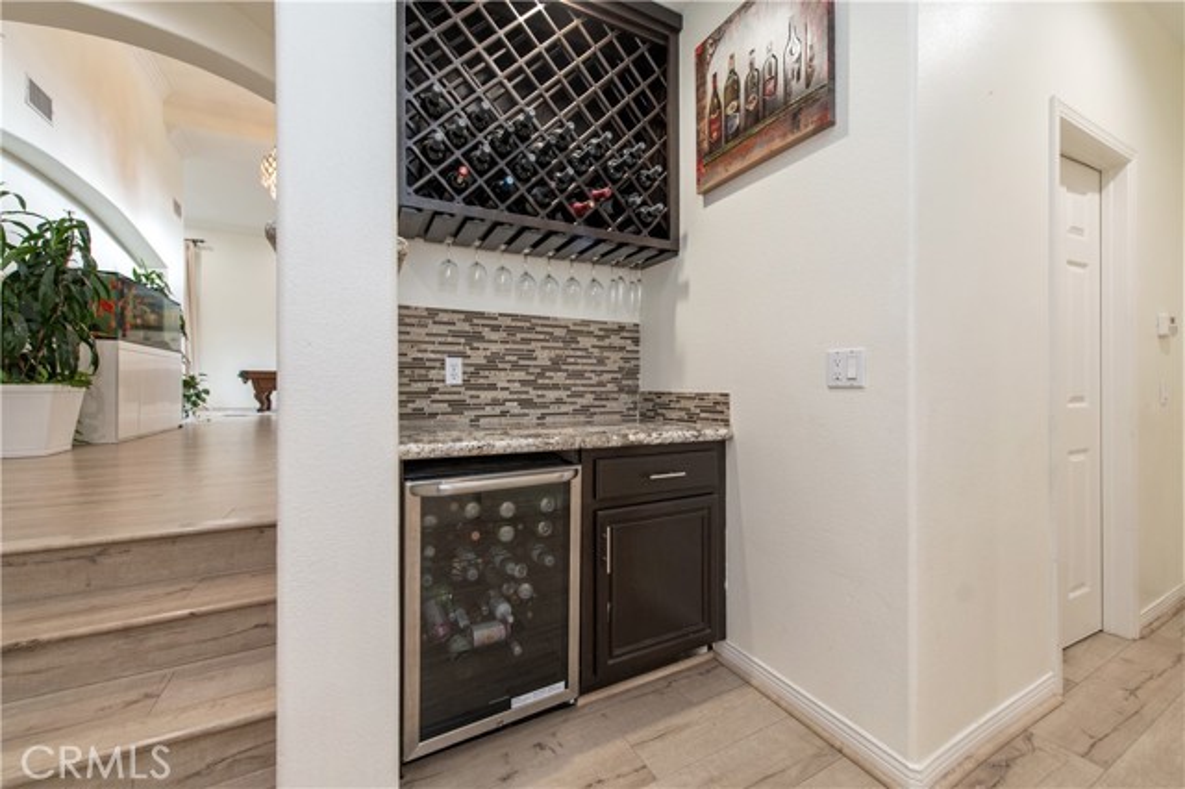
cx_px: 592
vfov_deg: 81.1
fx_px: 461
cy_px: 394
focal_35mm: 14
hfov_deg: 104.3
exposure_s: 1/60
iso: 900
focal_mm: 14
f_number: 4
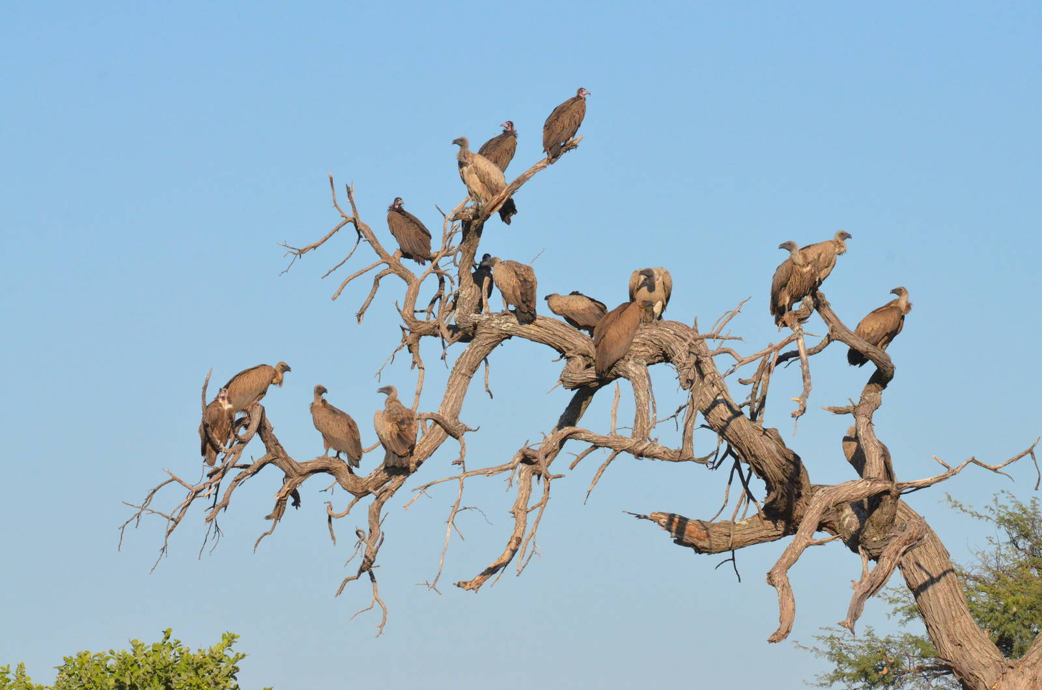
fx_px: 8233
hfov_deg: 7.2
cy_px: 345
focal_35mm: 285
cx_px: 521
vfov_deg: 4.8
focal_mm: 190
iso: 2500
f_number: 13
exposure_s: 1/2500
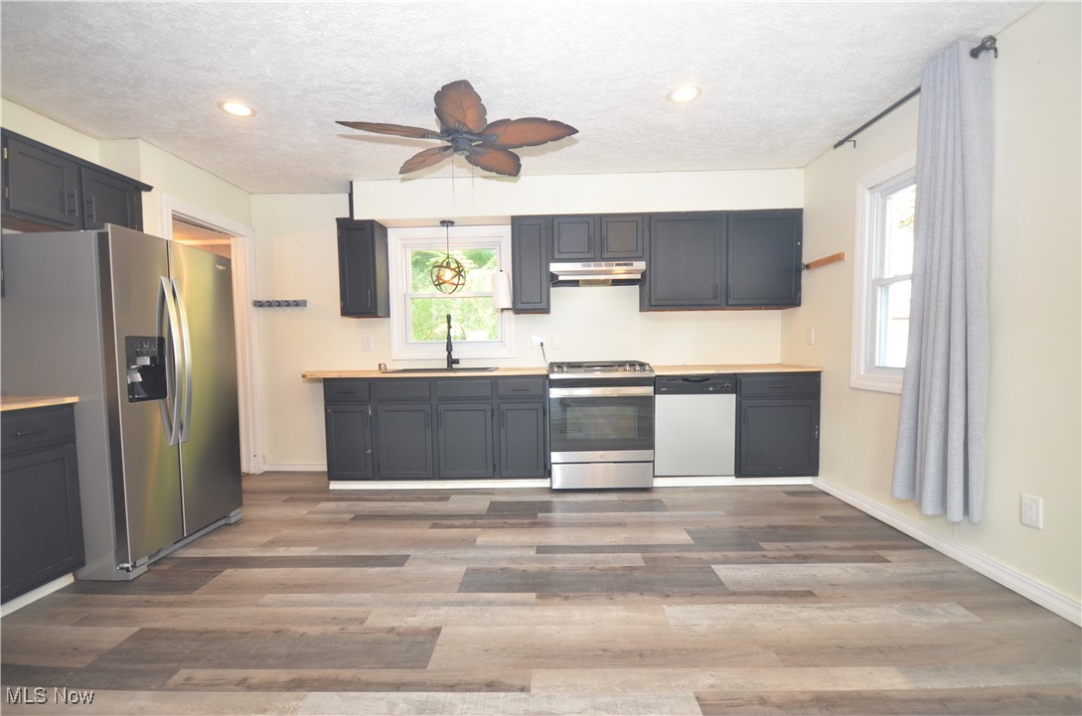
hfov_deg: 100.5
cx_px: 541
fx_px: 450
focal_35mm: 15
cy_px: 358
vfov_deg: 77.1
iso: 720
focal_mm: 10
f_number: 4
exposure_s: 1/60
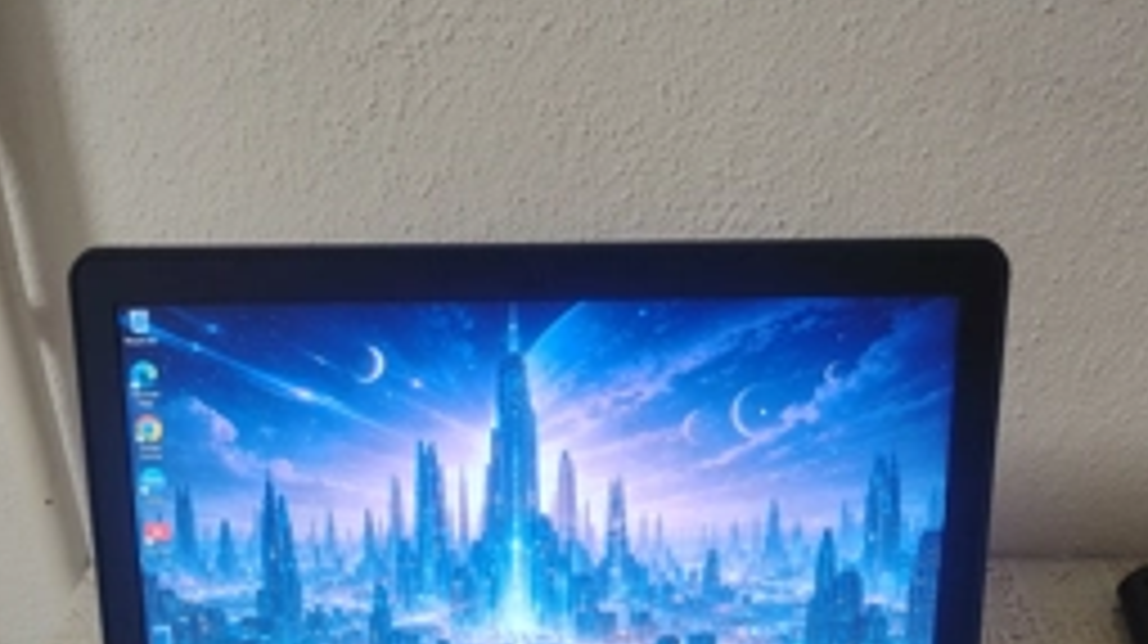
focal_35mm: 41
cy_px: 658
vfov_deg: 27.2
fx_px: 1247
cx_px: 531
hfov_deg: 49.4
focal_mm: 5.25
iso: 663
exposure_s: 1/33.3
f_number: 1.75
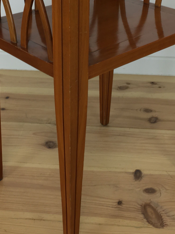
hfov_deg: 24.8
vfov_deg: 32.2
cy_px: 66
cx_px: 71
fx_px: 398
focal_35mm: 59
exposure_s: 1/33
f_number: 2.2
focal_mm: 4.15
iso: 40
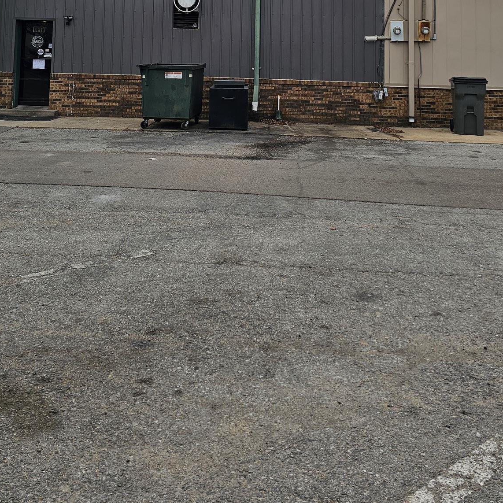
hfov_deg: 40.8
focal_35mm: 41
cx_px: 214
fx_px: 674
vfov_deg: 37.2
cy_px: 14
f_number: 1.7
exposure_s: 1/523
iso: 16
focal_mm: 6.3
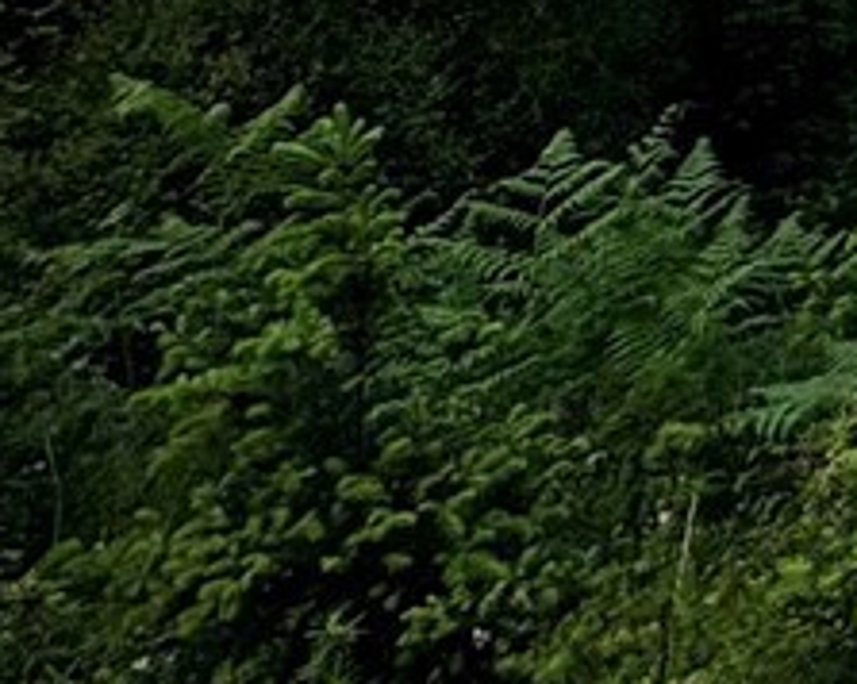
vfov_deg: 12.8
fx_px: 2483
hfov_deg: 14.1
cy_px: -853
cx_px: 2014
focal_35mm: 98
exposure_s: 1/1256
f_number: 2.2
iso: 40
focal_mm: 2.22
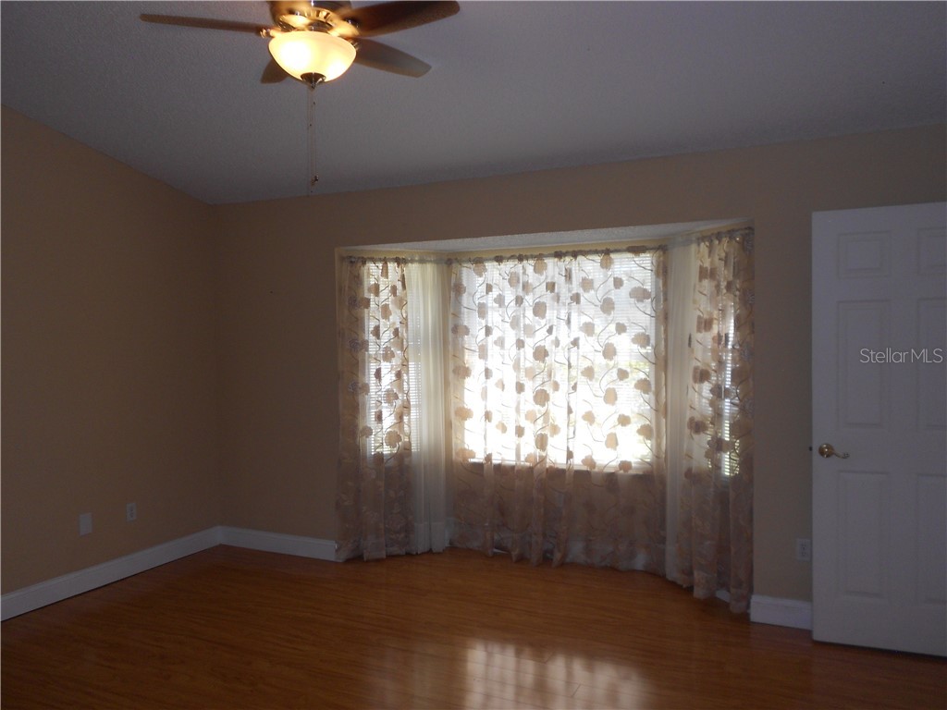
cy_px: 355
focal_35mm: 26
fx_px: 711
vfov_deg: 53.1
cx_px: 474
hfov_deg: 67.3
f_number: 3.2
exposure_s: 1/40
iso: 80
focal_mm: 4.6
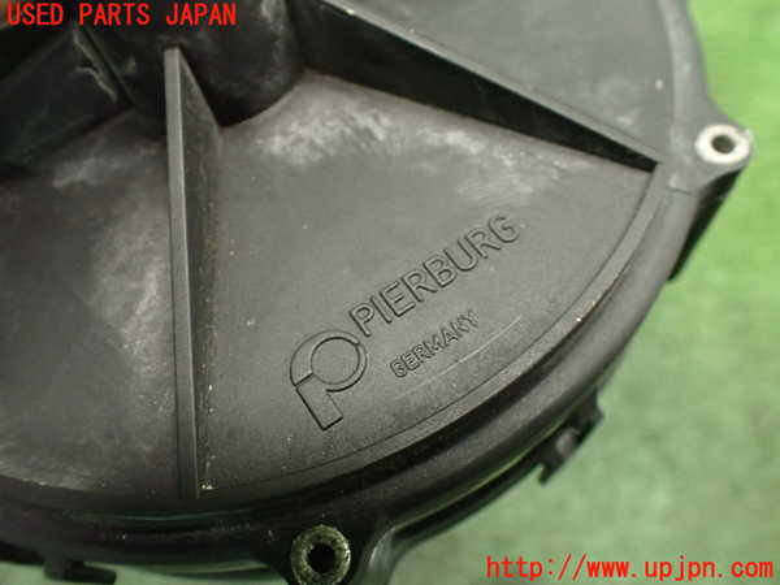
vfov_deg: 46.8
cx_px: 390
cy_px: 292
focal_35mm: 30
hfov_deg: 60.0
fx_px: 676
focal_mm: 5.4
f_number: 2.3
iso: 800
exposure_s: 1/60
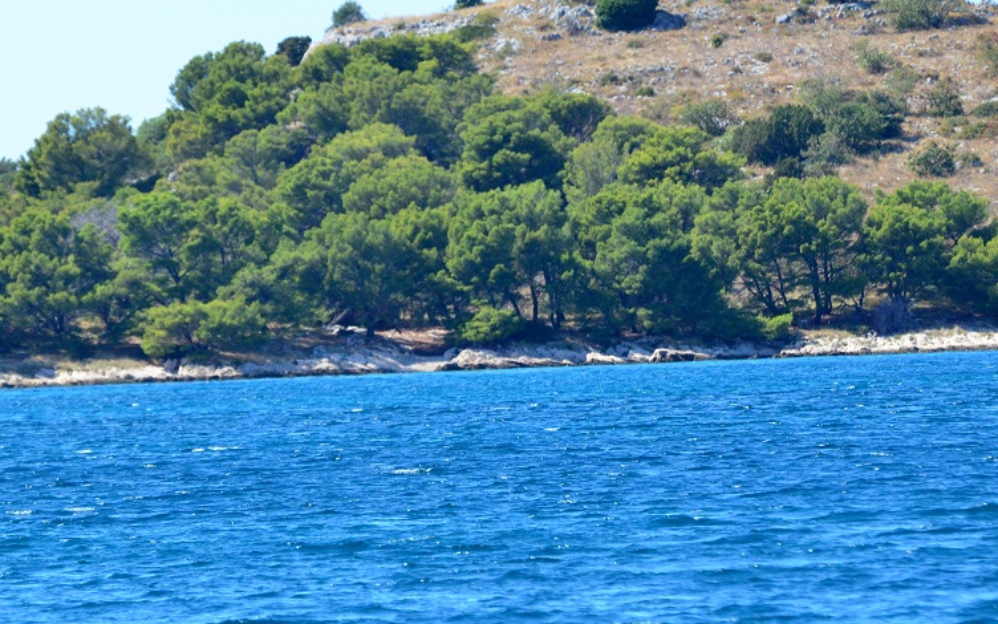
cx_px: 450
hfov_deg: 4.3
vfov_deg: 2.7
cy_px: 243
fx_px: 13246
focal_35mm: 487
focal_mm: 240
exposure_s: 1/5000
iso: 2000
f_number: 6.3
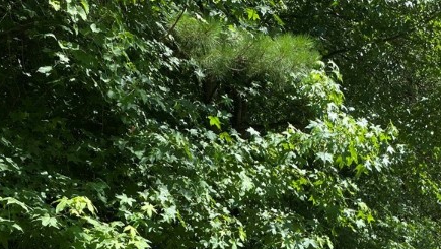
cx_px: 281
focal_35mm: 50
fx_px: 585
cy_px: 340
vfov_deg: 21.3
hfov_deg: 41.0
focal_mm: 4.25
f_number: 1.8
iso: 32
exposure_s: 1/1093
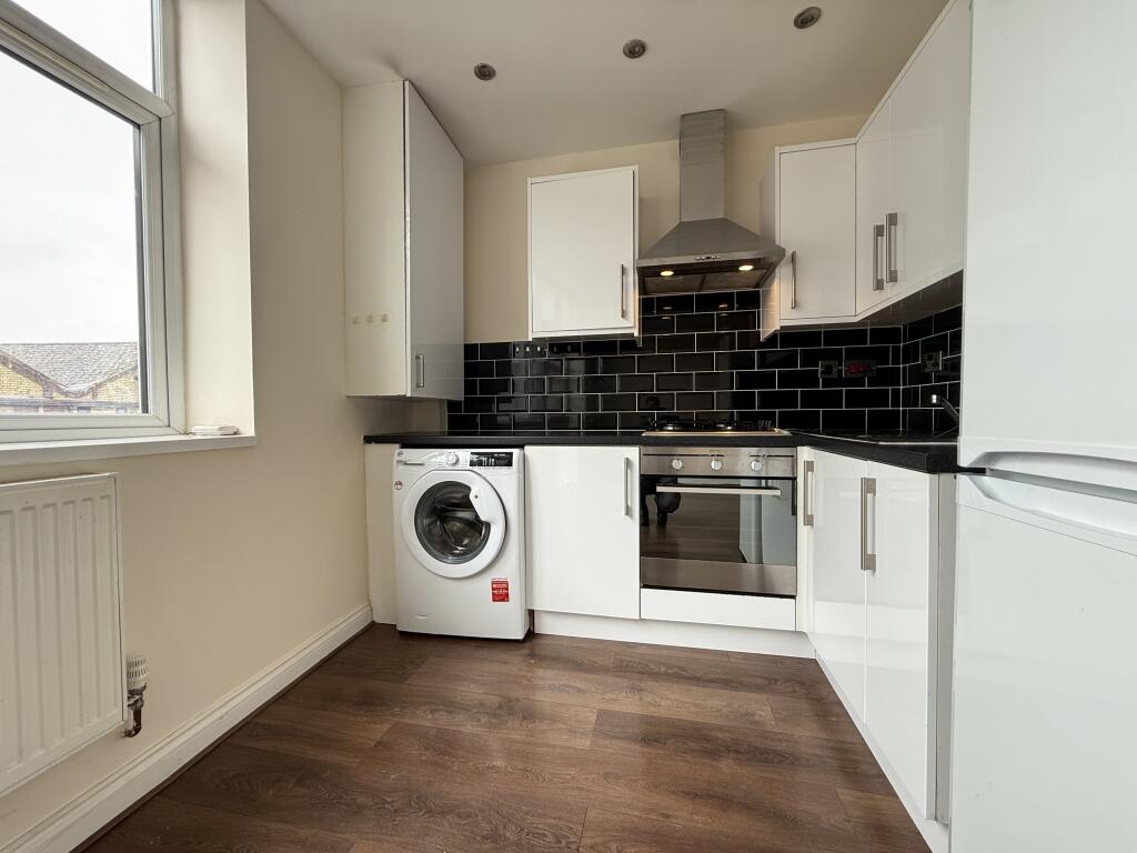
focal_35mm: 14
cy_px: 426
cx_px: 568
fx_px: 460
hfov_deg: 102.1
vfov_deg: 85.7
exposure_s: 1/100
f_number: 2.2
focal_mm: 2.22
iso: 80
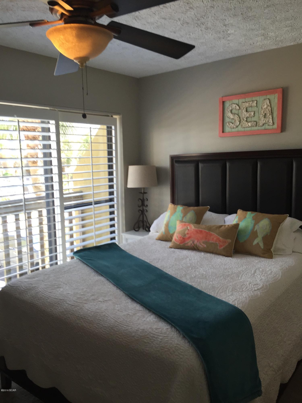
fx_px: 337
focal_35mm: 29
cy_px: 202
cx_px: 151
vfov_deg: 61.7
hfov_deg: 48.2
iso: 50
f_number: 2.2
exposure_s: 1/120
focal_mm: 4.15
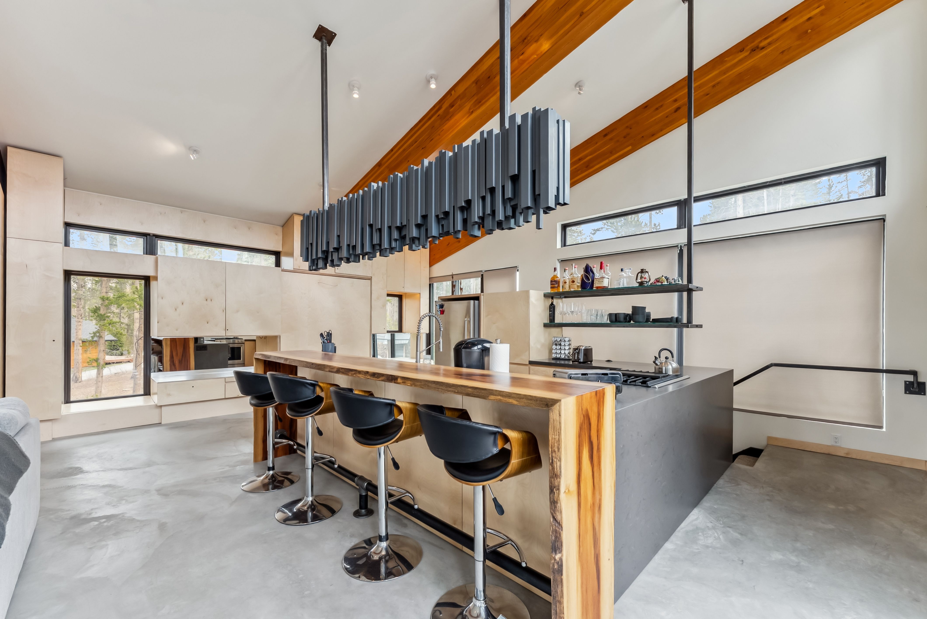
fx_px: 361
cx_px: 464
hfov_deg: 104.2
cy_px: 310
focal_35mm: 14
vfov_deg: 81.3
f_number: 8
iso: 800
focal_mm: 14
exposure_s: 1/60
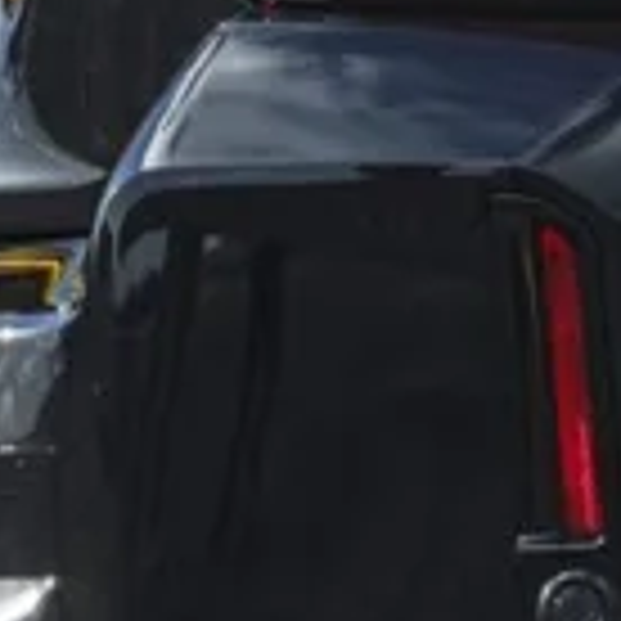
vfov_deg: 4.9
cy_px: 241
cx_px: 612
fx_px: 7286
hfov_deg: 4.9
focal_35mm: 359
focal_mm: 57
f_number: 5
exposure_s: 1/250
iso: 100
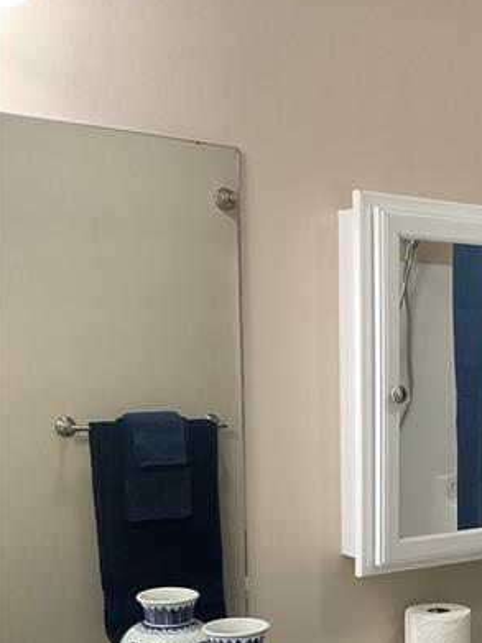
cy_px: 585
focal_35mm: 57
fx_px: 1059
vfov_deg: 32.1
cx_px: 470
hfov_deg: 24.6
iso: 64
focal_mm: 3
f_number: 1.8
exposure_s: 1/60
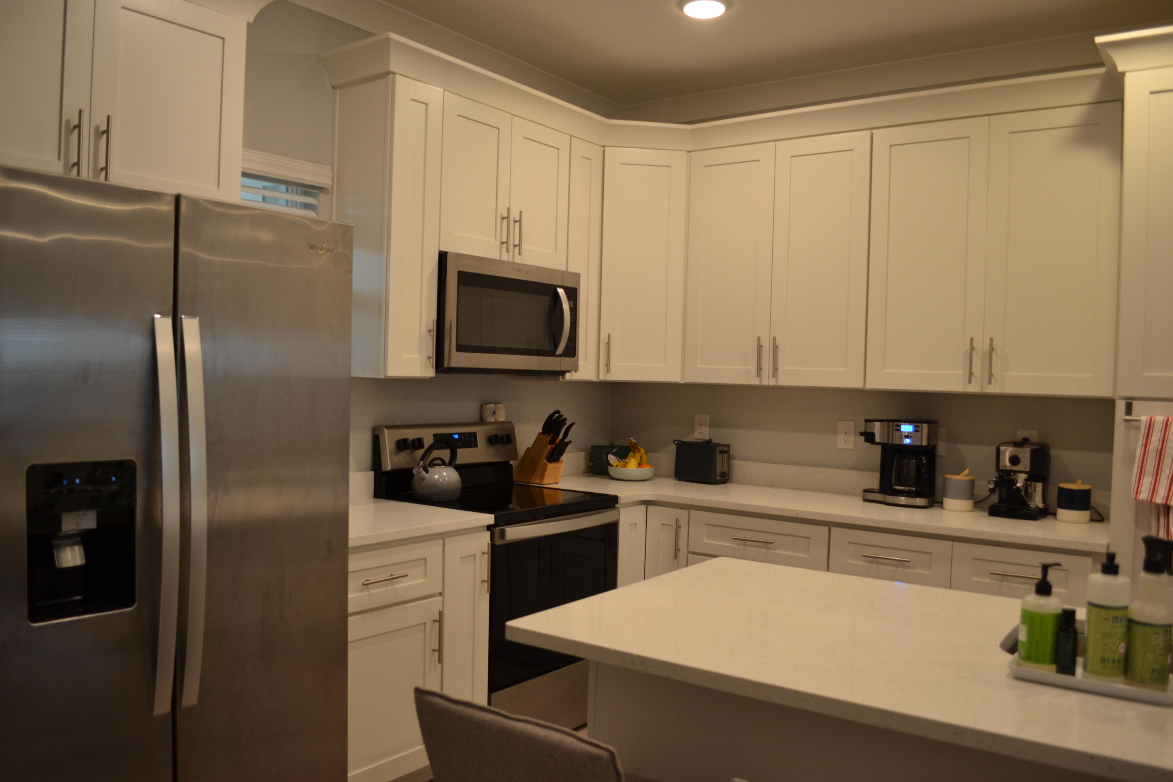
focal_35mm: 27
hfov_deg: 67.4
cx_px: 586
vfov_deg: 47.9
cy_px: 391
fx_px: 880
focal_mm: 18
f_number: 3.5
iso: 400
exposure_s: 1/50
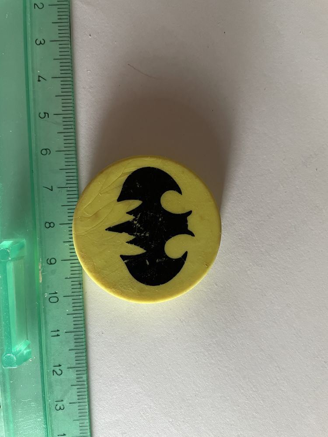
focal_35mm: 26
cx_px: 164
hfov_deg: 53.1
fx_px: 328
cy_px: 218
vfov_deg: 67.3
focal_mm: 4.2
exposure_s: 1/60
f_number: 1.6
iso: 320
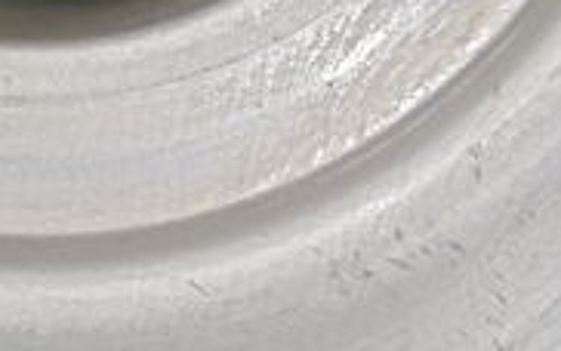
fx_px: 3442
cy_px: -1016
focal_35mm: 225
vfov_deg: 5.2
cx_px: 51
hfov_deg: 9.3
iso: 100
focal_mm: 7.8
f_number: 4.5
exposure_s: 1/40
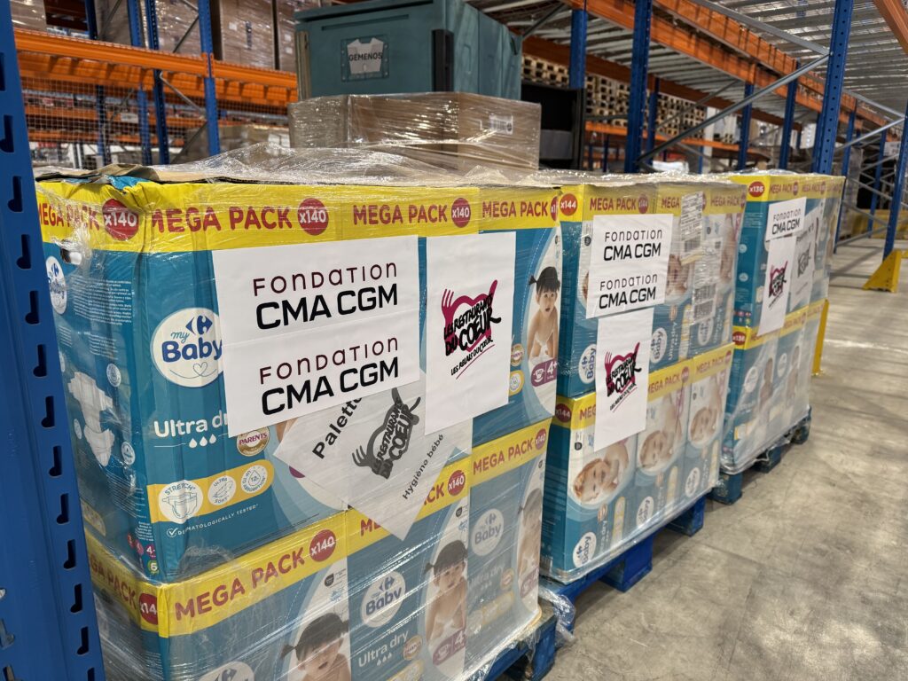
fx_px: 630
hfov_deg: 71.6
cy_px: 340
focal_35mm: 24
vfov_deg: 56.8
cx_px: 454
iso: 200
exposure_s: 1/78
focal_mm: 6.76
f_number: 1.78
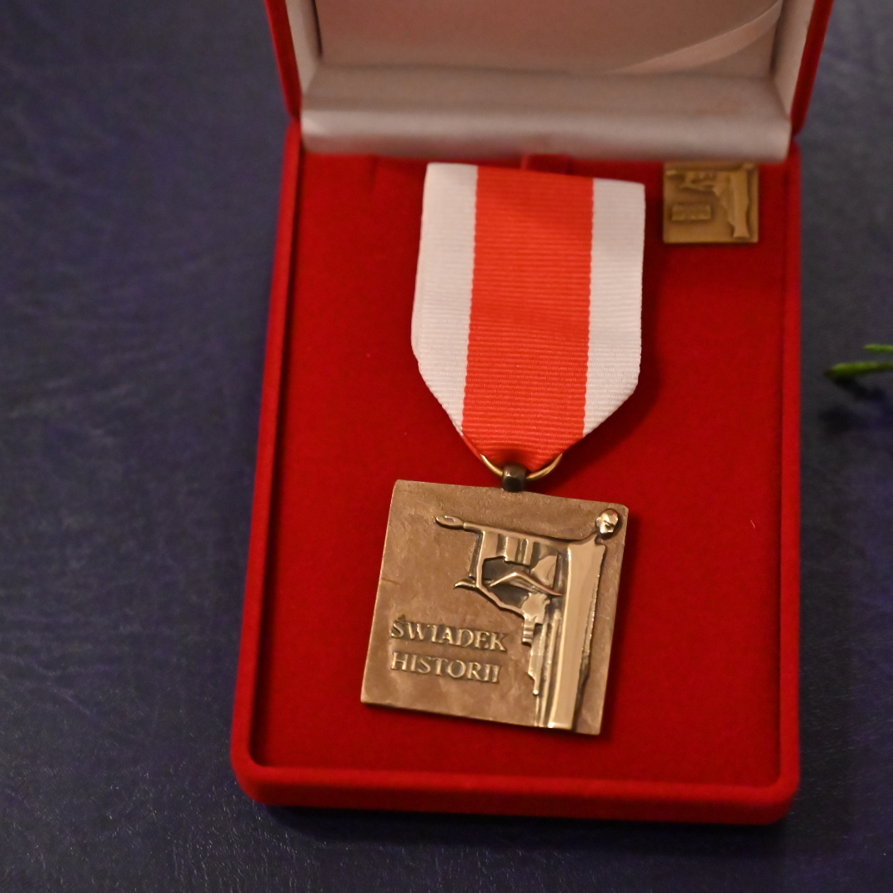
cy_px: 444
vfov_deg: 19.3
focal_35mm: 90
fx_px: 2627
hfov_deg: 19.3
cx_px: 539
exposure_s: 1/200
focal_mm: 70
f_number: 4
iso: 9000
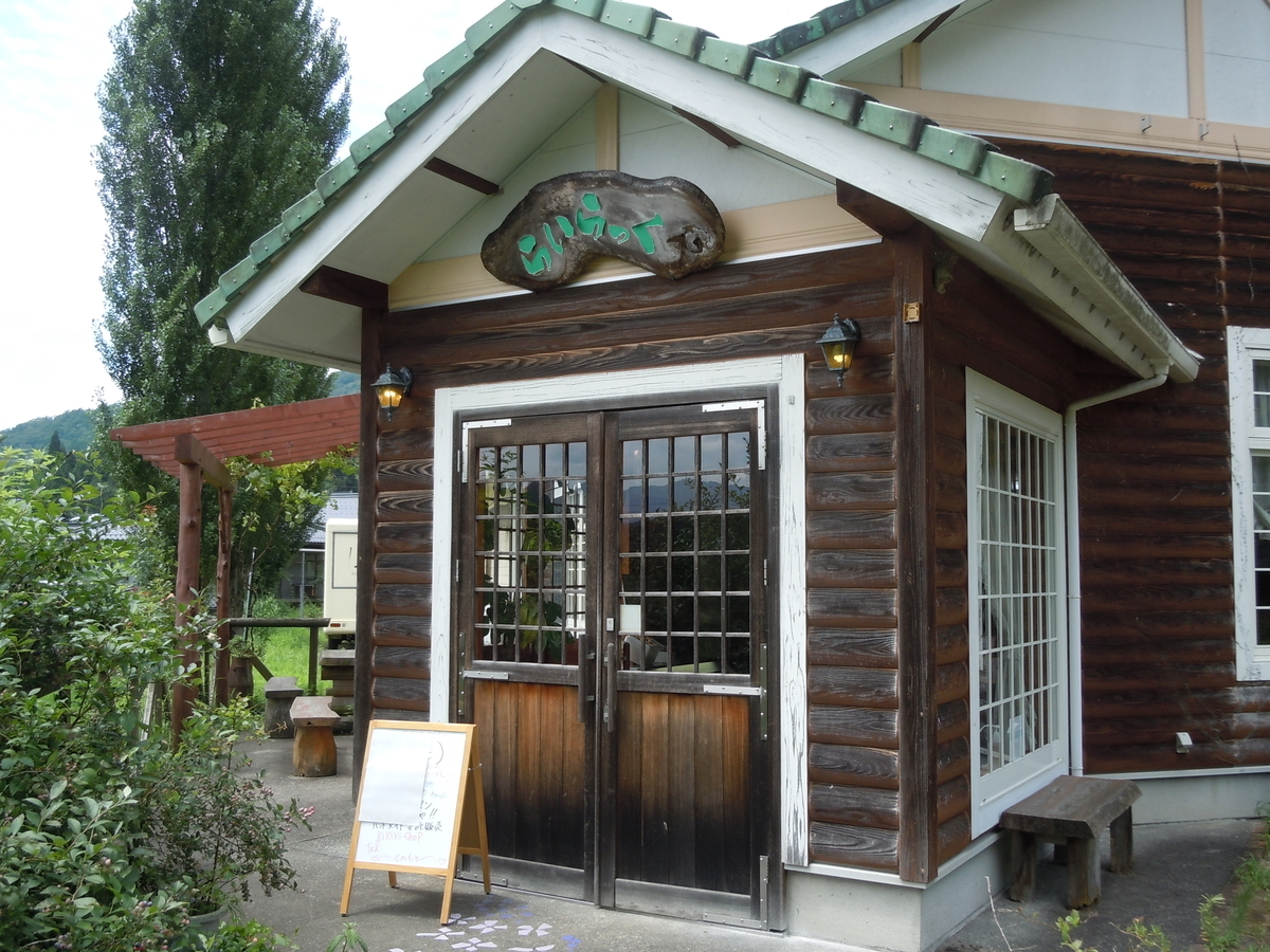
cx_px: 635
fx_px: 1211
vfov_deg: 42.9
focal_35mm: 33
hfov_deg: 55.4
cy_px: 476
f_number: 4
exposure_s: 1/200
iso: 100
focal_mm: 5.9
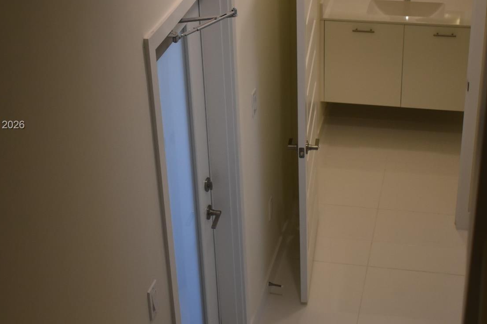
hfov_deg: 31.0
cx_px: 240
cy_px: 126
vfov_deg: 20.9
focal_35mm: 65
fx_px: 879
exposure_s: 1/200
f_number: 4.2
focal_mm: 30
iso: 800
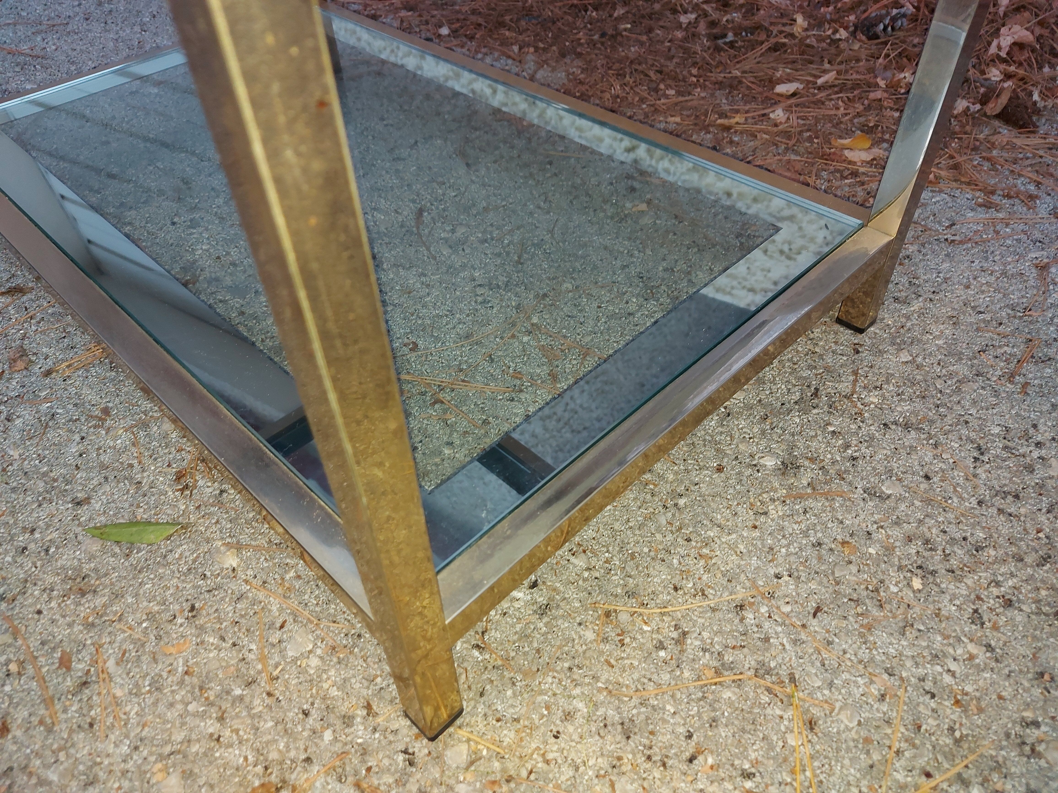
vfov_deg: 56.8
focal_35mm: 24
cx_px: 529
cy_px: 396
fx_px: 734
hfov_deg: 71.6
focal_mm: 5.23
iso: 100
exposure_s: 1/50
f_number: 1.8
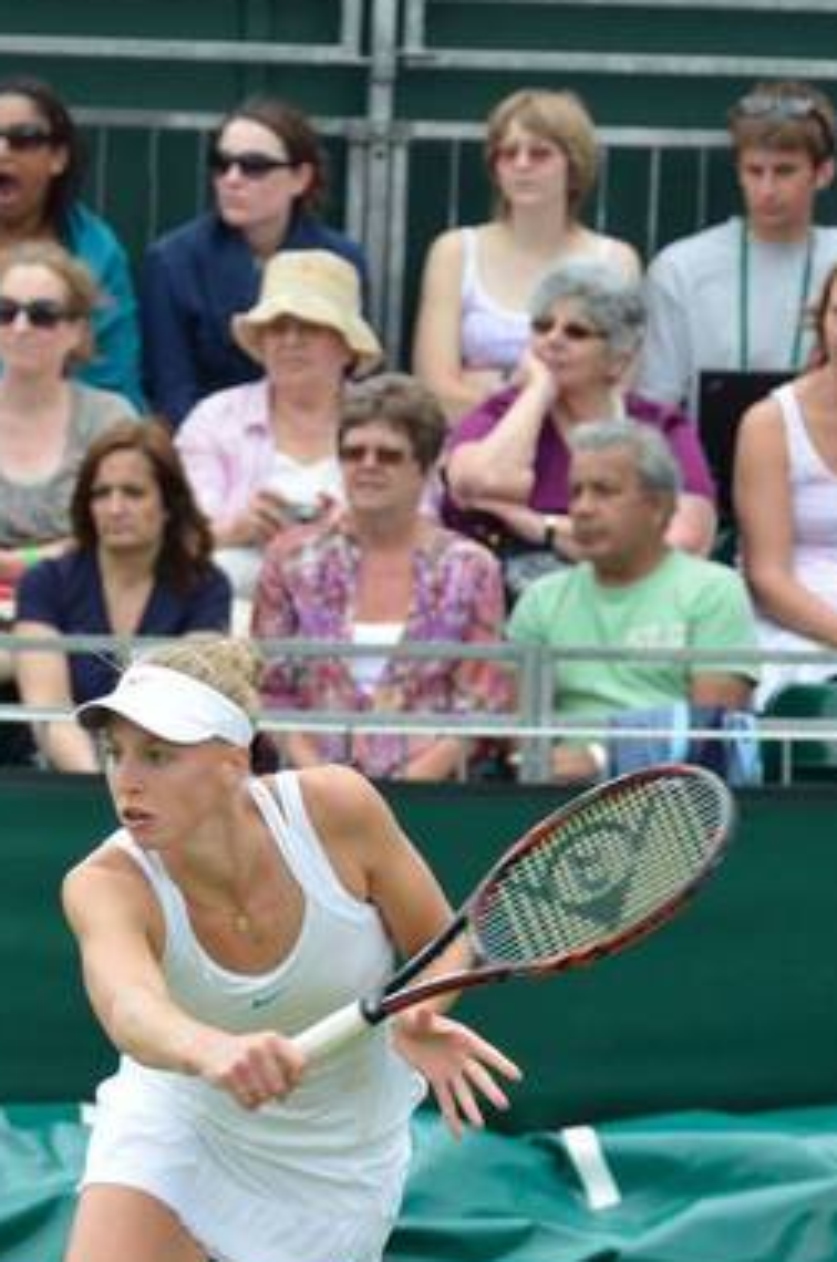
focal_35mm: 483
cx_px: 115
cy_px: 980
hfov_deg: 2.8
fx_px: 16902
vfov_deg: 4.3
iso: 360
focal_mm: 175
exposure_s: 1/500
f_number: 5
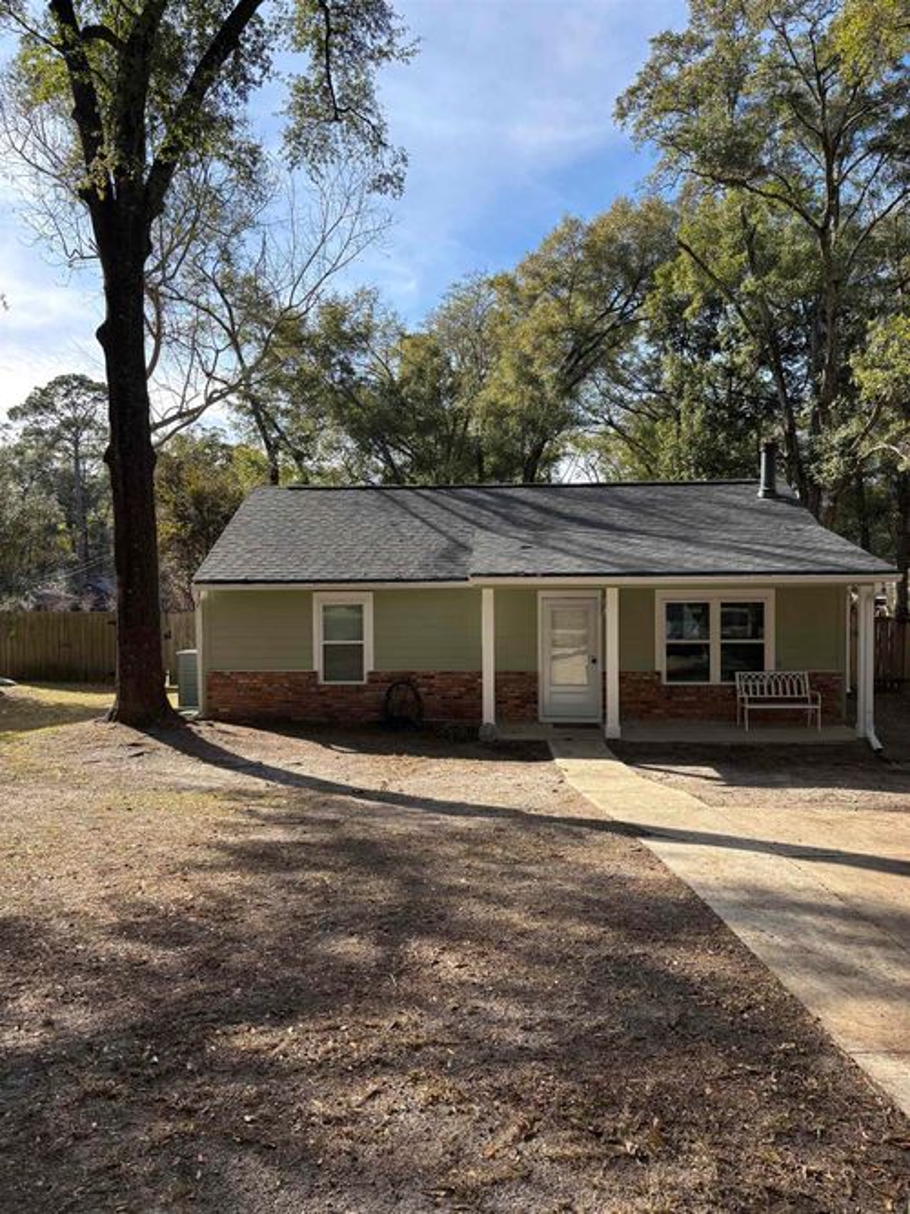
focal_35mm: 26
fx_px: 912
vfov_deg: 67.3
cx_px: 455
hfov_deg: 53.0
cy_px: 607
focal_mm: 5.96
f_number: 1.6
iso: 50
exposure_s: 1/1362
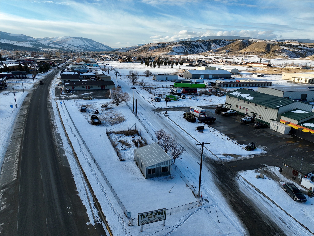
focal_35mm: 24
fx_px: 218
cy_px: 118
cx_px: 157
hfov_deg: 71.6
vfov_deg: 56.8
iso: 100
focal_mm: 12.29
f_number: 2.8
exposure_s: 1/320
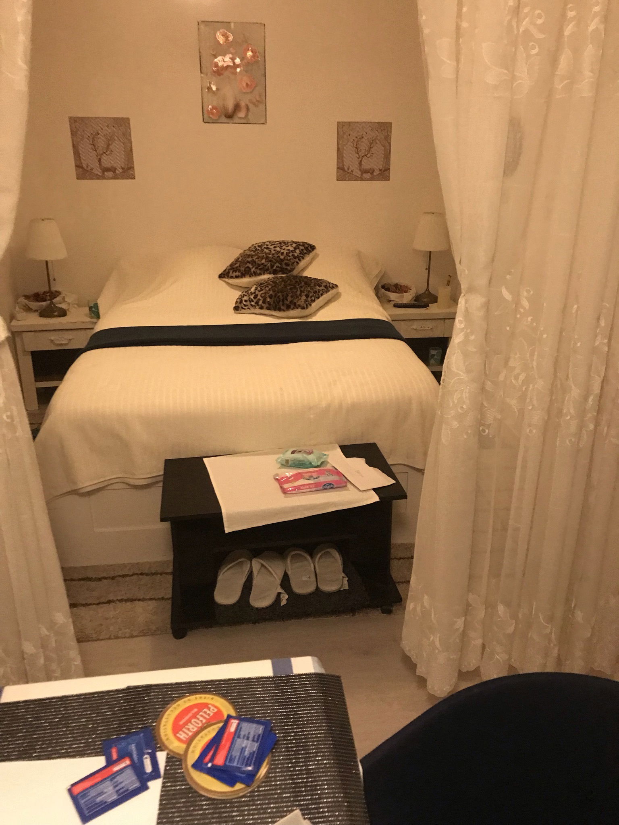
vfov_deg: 63.4
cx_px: 310
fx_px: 668
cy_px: 412
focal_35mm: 28
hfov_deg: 49.7
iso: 100
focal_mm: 3.99
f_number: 1.8
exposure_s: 1/13
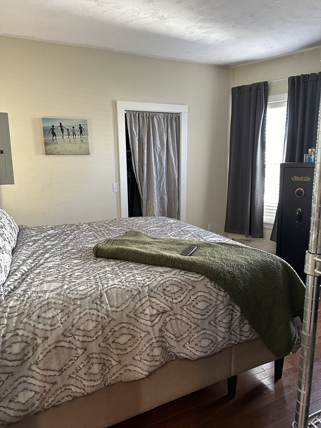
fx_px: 297
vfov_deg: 71.6
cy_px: 214
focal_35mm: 24
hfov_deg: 56.8
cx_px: 160
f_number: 1.78
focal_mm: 6.86
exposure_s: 1/60
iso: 320
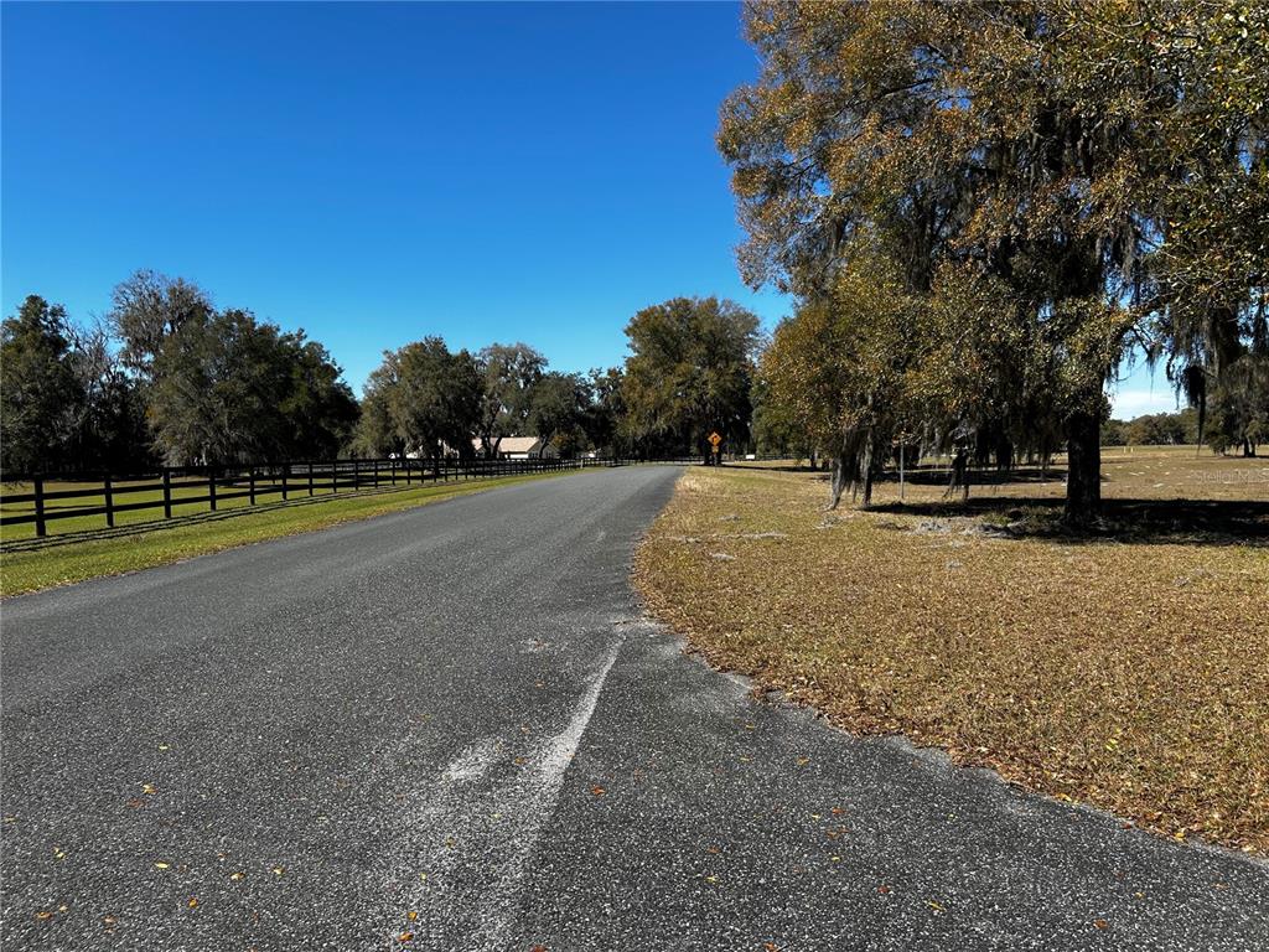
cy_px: 476
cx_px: 634
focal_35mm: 26
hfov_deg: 67.3
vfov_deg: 53.1
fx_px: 953
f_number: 1.5
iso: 50
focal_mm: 5.7
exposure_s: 1/3257
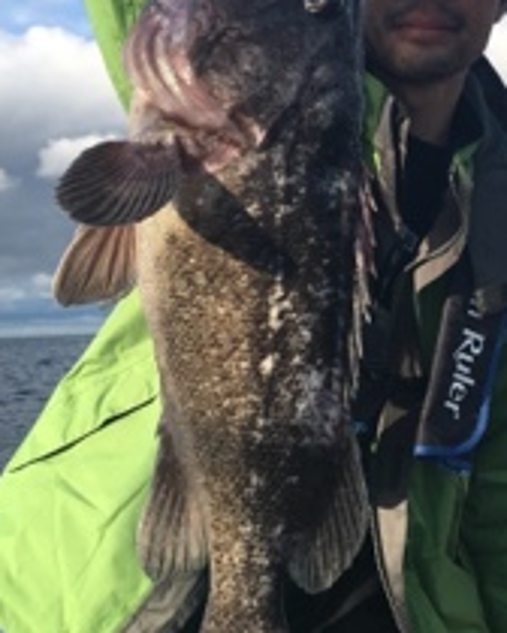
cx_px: 344
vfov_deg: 34.7
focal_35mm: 54
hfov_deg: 27.9
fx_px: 1013
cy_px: 274
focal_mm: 4.15
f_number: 2.2
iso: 25
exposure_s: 1/938
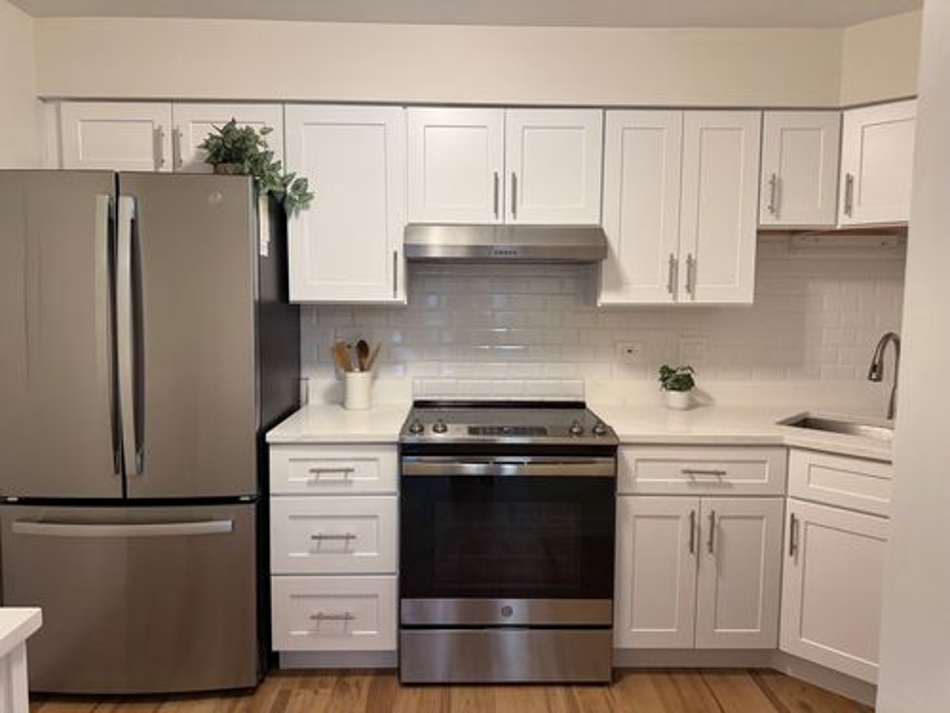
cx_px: 475
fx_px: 659
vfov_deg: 56.8
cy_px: 356
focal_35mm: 24
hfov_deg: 71.6
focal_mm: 6.76
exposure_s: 1/120
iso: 200
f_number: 1.78
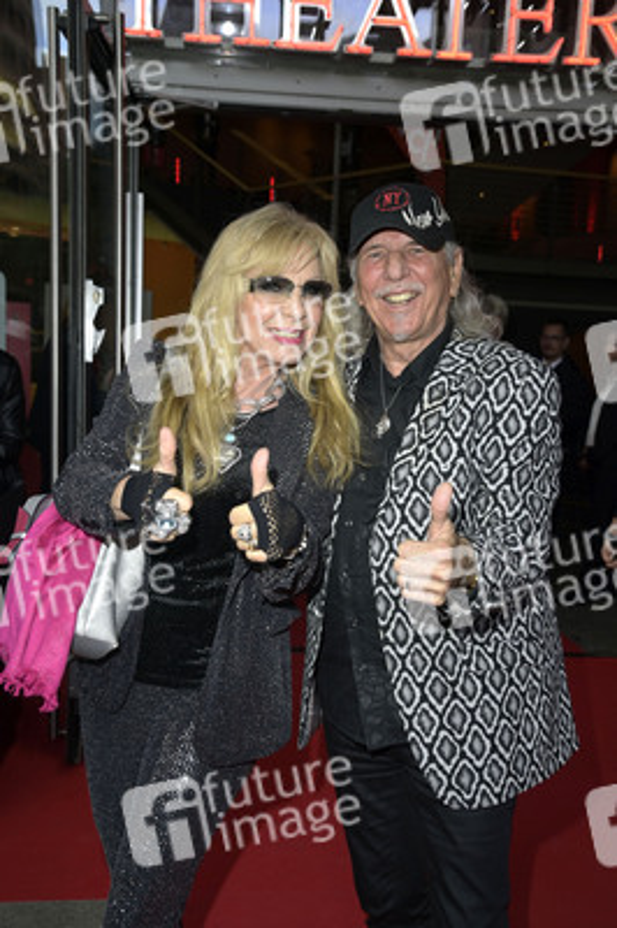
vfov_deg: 50.7
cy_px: 464
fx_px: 979
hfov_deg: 35.0
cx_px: 308
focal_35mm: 38
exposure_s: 1/250
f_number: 5.6
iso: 640
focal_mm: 38
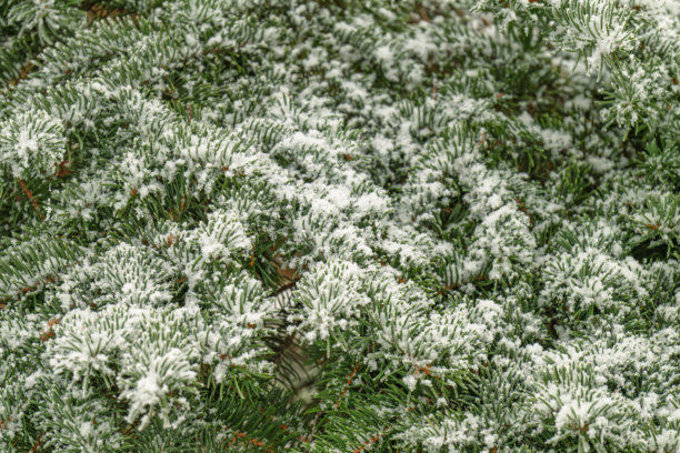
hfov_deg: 3.4
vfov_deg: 2.3
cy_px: 226
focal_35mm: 600
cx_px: 340
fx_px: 11332
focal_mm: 600
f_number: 6.3
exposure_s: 1/320
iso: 2200
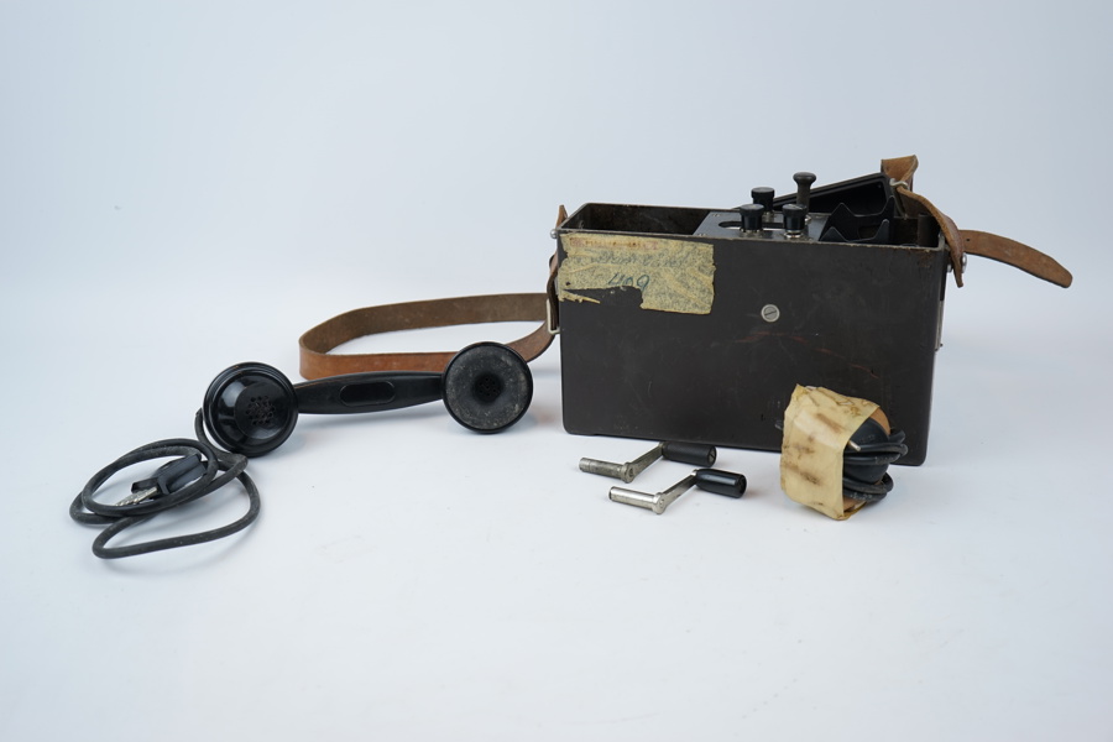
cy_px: 371
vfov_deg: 31.9
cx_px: 556
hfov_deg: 46.4
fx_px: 1298
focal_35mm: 42
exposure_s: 1/60
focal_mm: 42
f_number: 5
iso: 100
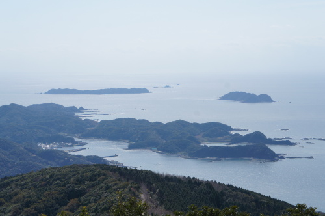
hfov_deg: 29.9
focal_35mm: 68
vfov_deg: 20.1
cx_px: 162
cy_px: 108
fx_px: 609
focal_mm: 45
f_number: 9
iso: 200
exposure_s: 1/640
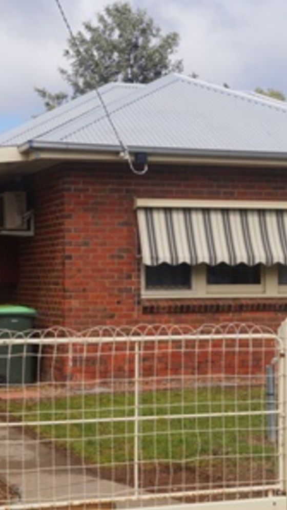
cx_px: 163
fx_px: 1120
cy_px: 255
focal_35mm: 83
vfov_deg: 25.7
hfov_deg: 14.6
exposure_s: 1/100
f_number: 16
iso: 100
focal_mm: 35
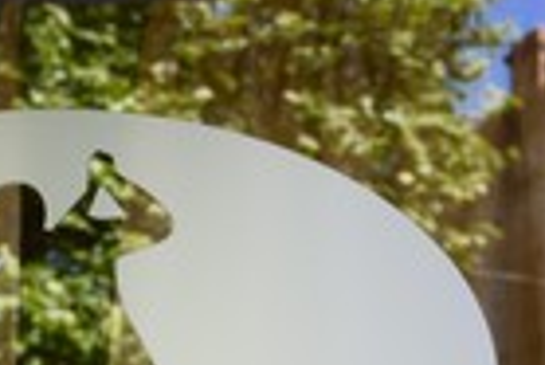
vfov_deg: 9.2
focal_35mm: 145
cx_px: 325
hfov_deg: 14.1
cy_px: 538
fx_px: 2197
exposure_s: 1/60
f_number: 7.1
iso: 200
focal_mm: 48
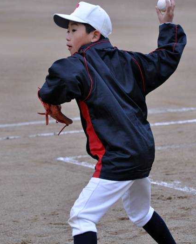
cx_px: 98
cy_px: 103
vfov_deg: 11.9
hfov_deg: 9.5
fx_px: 1178
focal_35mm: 163
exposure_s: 1/1250
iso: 800
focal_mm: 95
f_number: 5
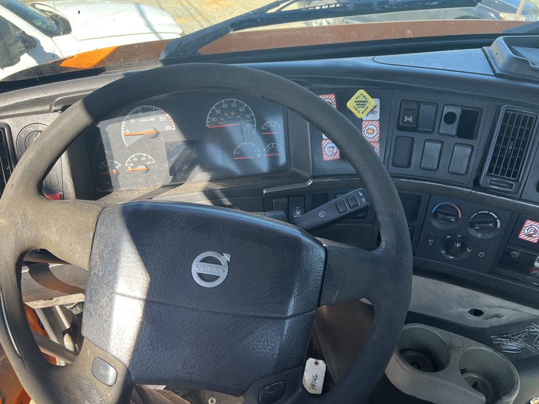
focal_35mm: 26
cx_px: 270
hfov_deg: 67.3
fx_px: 405
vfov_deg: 53.1
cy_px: 202
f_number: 1.6
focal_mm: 5.1
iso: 50
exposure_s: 1/362
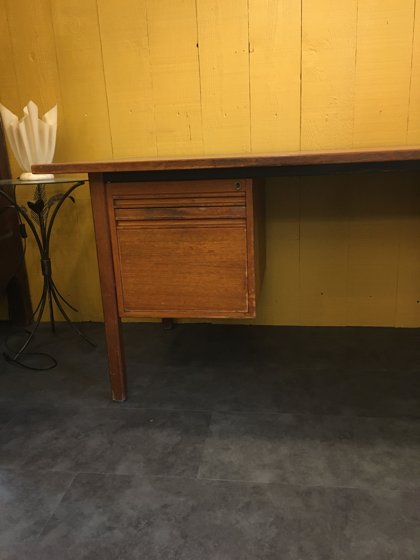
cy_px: 280
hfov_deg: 48.2
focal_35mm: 29
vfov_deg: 61.7
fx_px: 469
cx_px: 210
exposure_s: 1/33
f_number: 2.2
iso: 200
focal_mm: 4.15
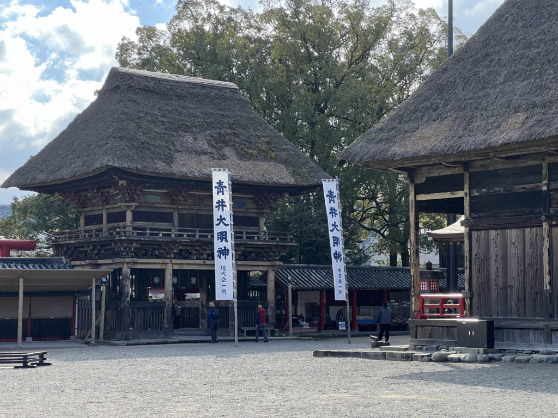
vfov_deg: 19.1
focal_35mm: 77
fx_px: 1241
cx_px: 279
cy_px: 209
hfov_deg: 25.3
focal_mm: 9
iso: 32
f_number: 2.8
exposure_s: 1/342
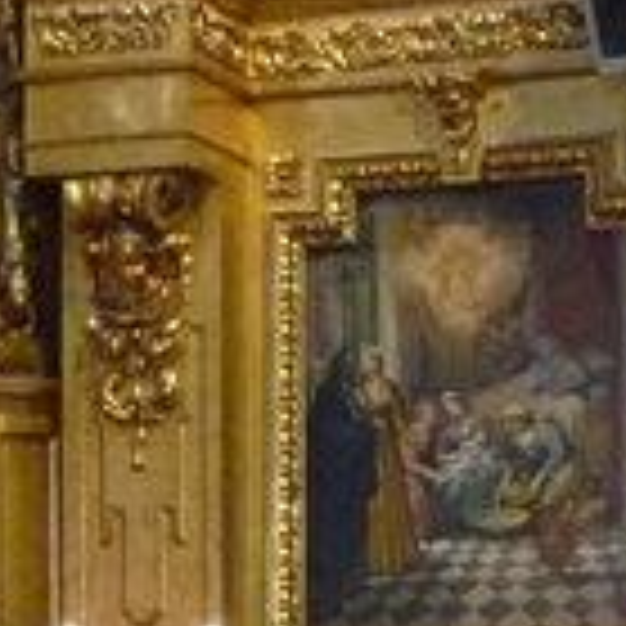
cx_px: -239
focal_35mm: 196
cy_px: 955
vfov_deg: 8.7
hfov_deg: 8.8
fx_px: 4010
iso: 400
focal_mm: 6
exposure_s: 1/10
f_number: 3
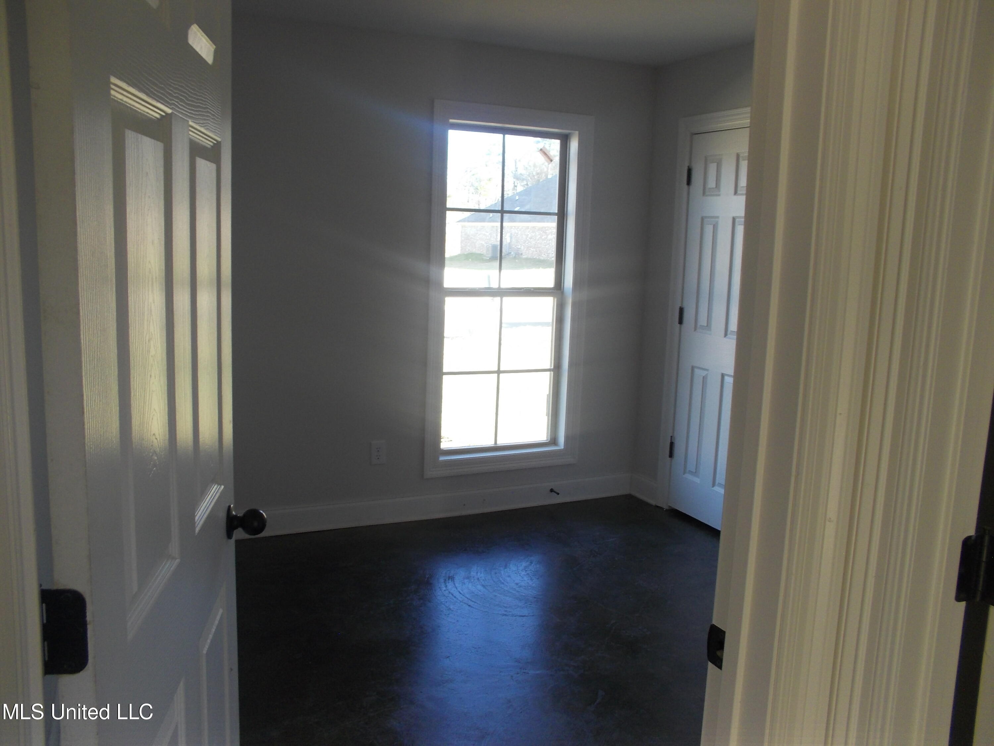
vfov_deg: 48.2
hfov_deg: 61.7
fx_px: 833
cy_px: 373
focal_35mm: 29
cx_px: 497
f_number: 3.3
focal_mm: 4.1
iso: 80
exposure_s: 1/25
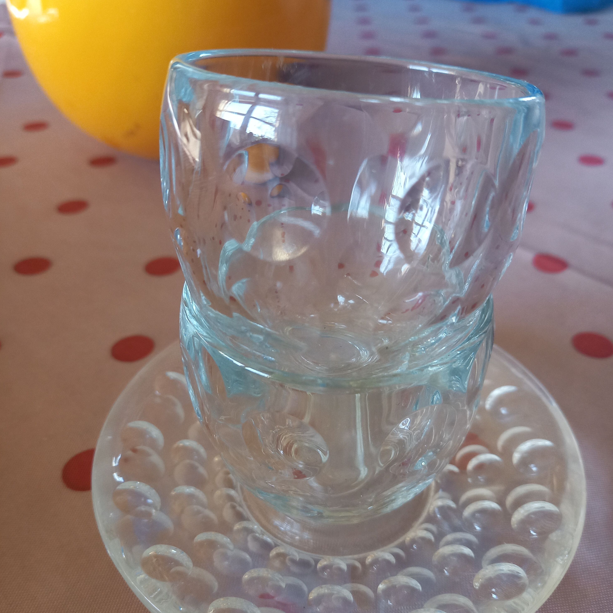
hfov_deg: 54.0
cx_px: 310
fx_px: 601
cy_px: 342
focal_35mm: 30
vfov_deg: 53.9
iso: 200
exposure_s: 1/50
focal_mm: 4.65
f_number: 1.8
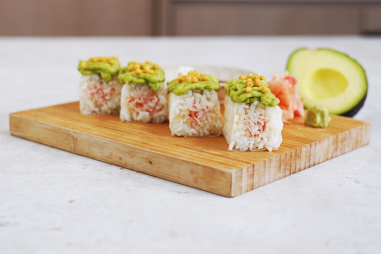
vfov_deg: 18.9
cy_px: 127
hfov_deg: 28.1
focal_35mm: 72
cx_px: 190
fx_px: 762
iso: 250
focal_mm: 48
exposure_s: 1/160
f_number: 4
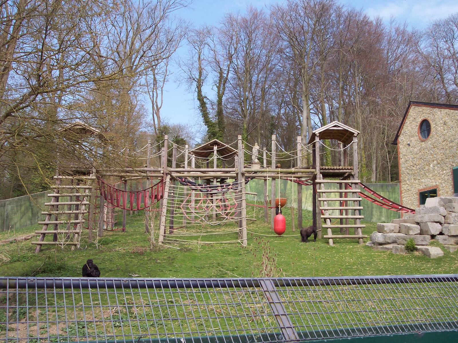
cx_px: 229
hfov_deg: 49.0
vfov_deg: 37.7
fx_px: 502
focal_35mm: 38
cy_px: 172
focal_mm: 8
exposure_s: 1/350
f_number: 4.8
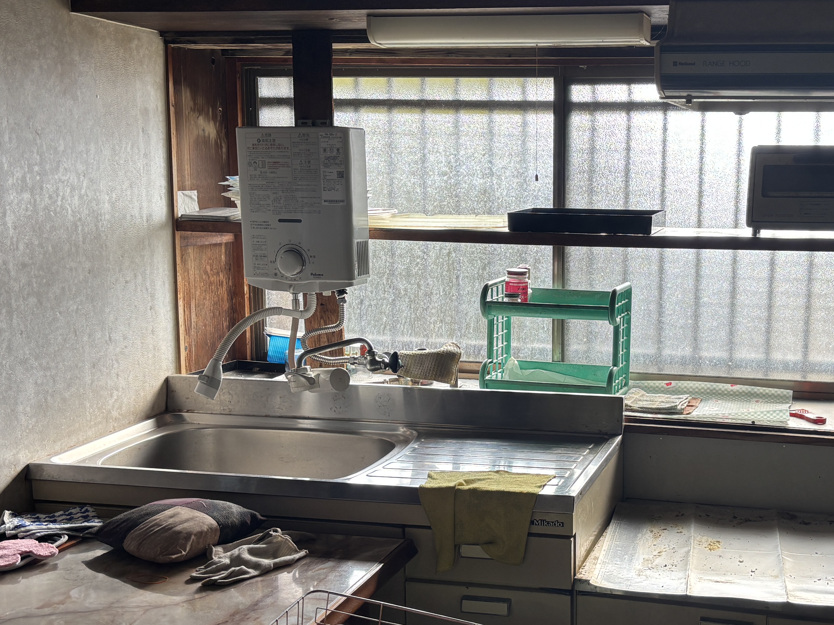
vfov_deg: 31.5
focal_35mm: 46
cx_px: 586
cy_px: 347
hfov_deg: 40.5
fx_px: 1108
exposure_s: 1/120
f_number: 1.6
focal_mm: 5.96
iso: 50
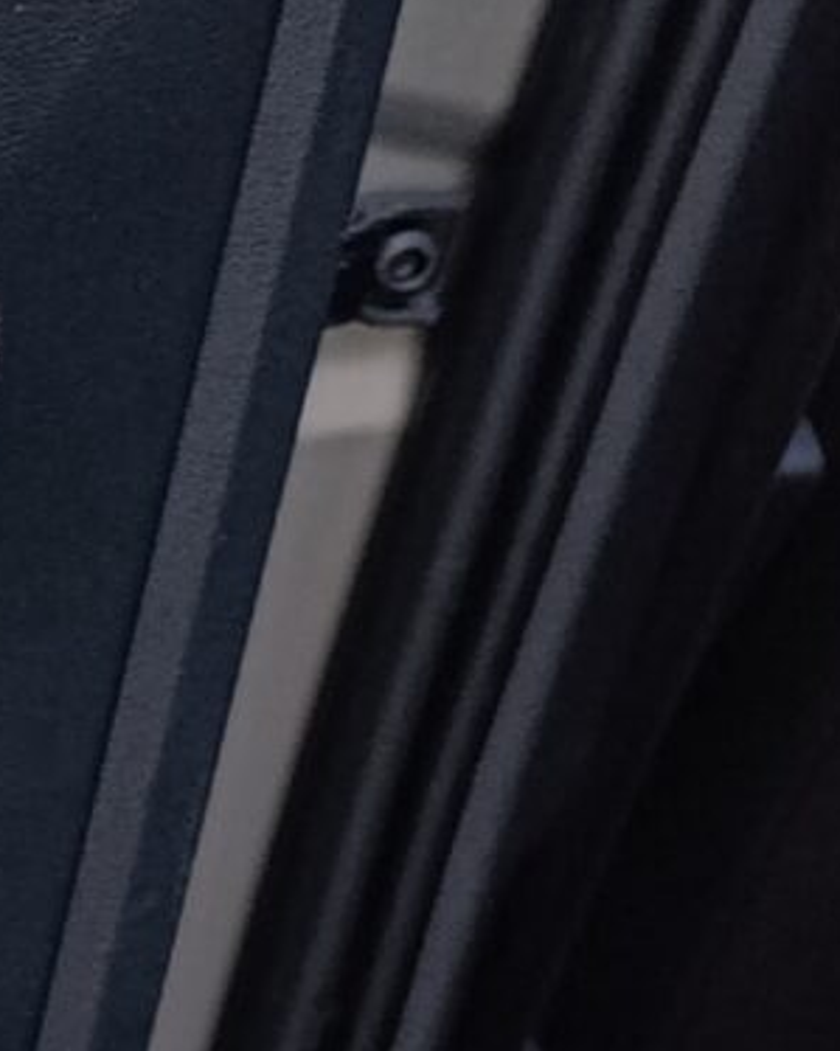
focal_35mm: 154
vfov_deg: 12.5
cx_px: -1885
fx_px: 4788
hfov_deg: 8.2
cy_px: 843
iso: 50
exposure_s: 1/100
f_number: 1.6
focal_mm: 6.14
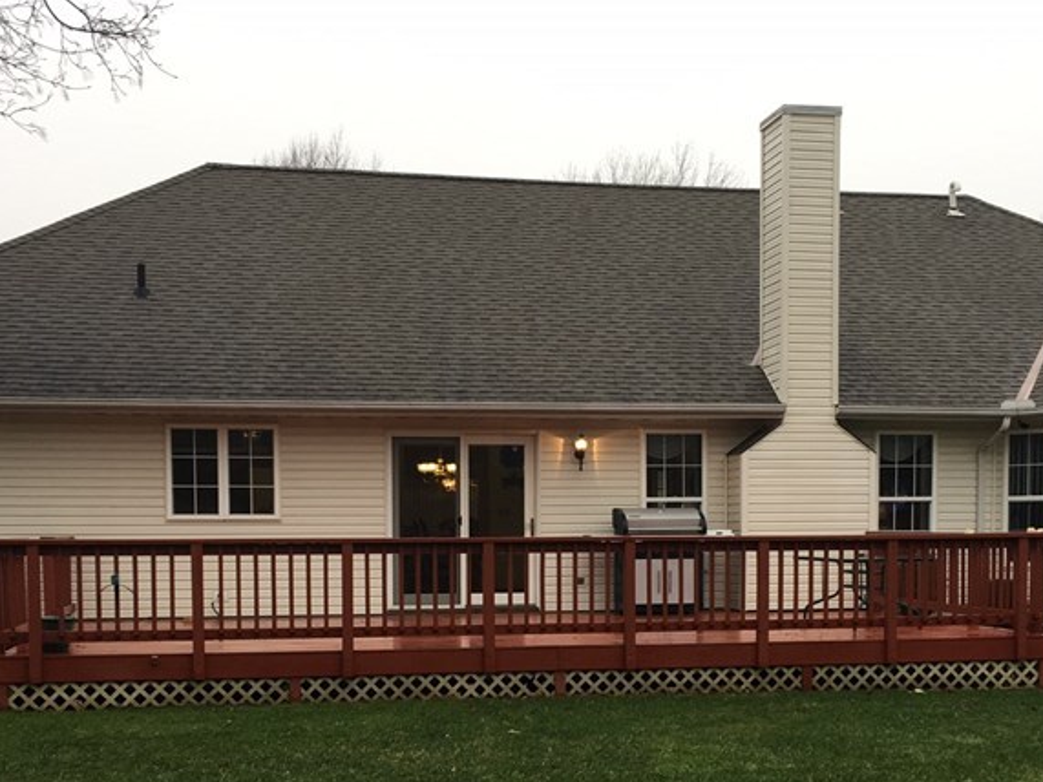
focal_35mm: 52
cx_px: 570
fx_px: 1566
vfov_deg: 27.3
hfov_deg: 36.8
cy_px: 656
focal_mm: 4.15
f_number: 2.2
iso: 40
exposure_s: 1/120
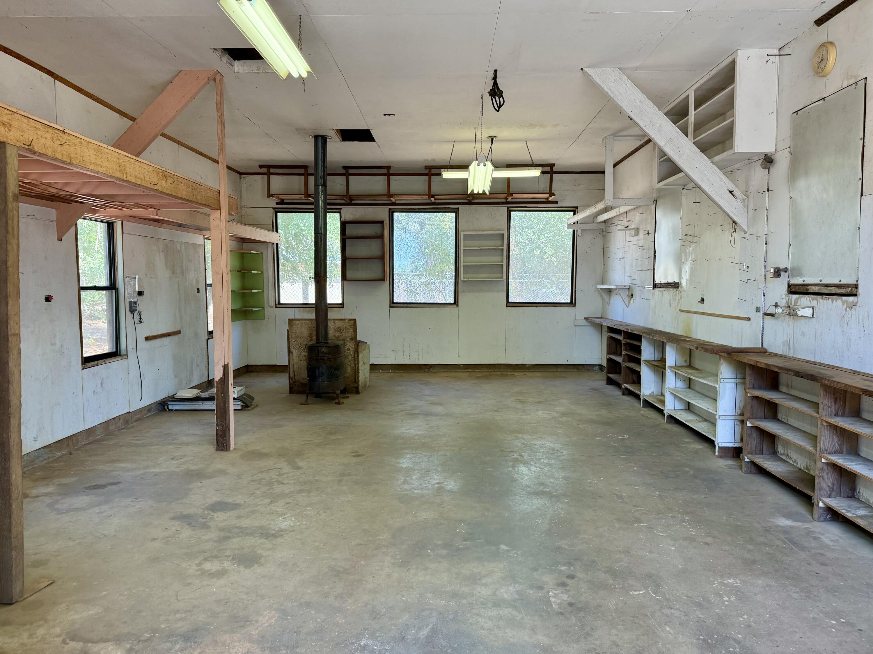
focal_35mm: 24
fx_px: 605
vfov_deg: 56.8
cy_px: 327
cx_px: 436
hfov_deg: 71.6
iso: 200
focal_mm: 6.76
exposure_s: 1/238
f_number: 1.78
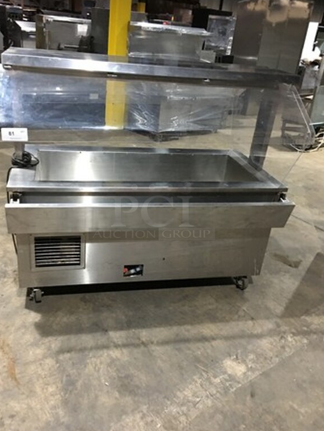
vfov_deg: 58.3
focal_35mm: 31
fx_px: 387
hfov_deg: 45.4
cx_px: 152
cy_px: 210
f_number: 2.2
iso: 80
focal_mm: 4.15
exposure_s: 1/4
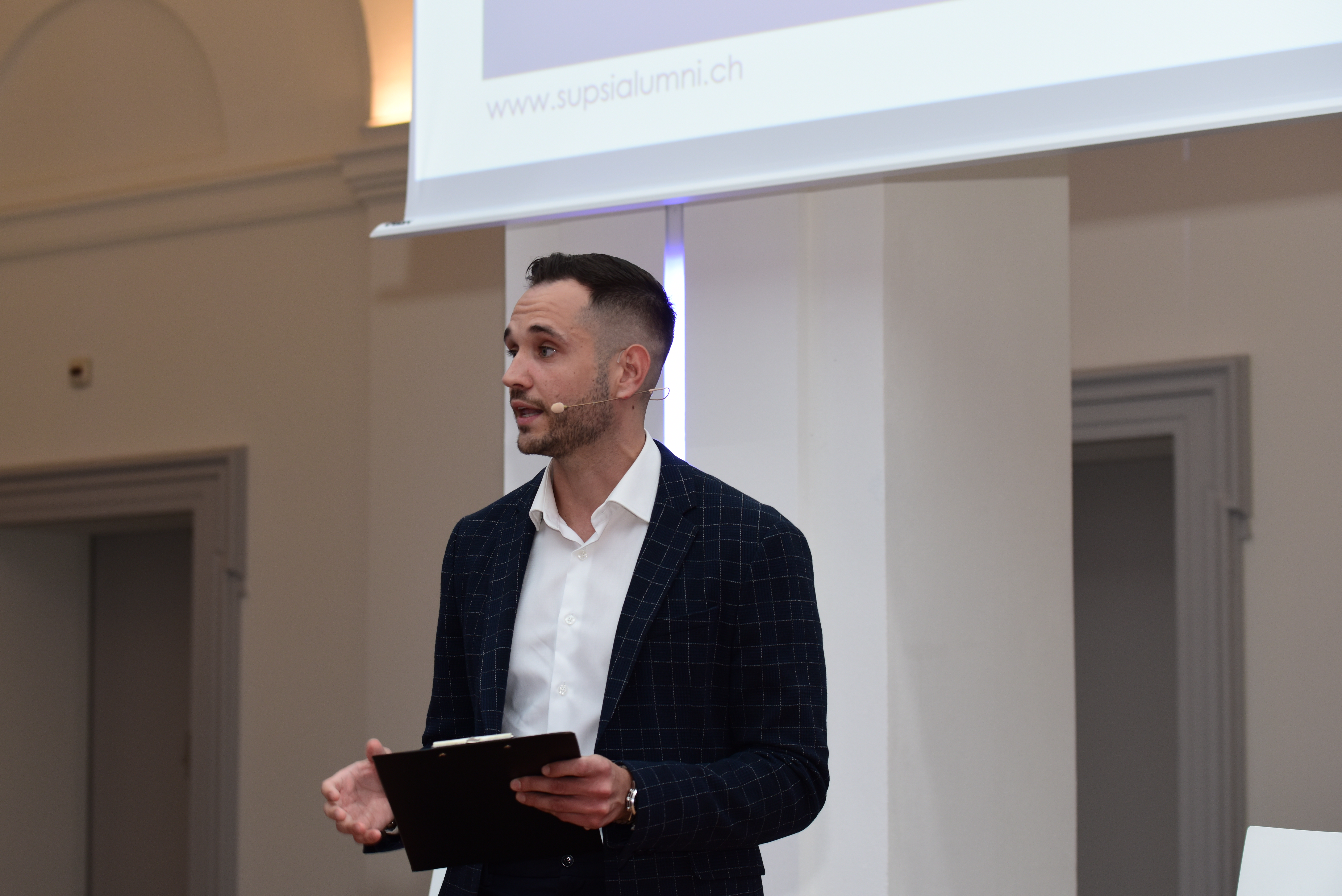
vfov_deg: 12.9
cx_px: 570
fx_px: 3952
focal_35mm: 106
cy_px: 505
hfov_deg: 19.3
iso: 500
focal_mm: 92
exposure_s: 1/60
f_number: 4.5
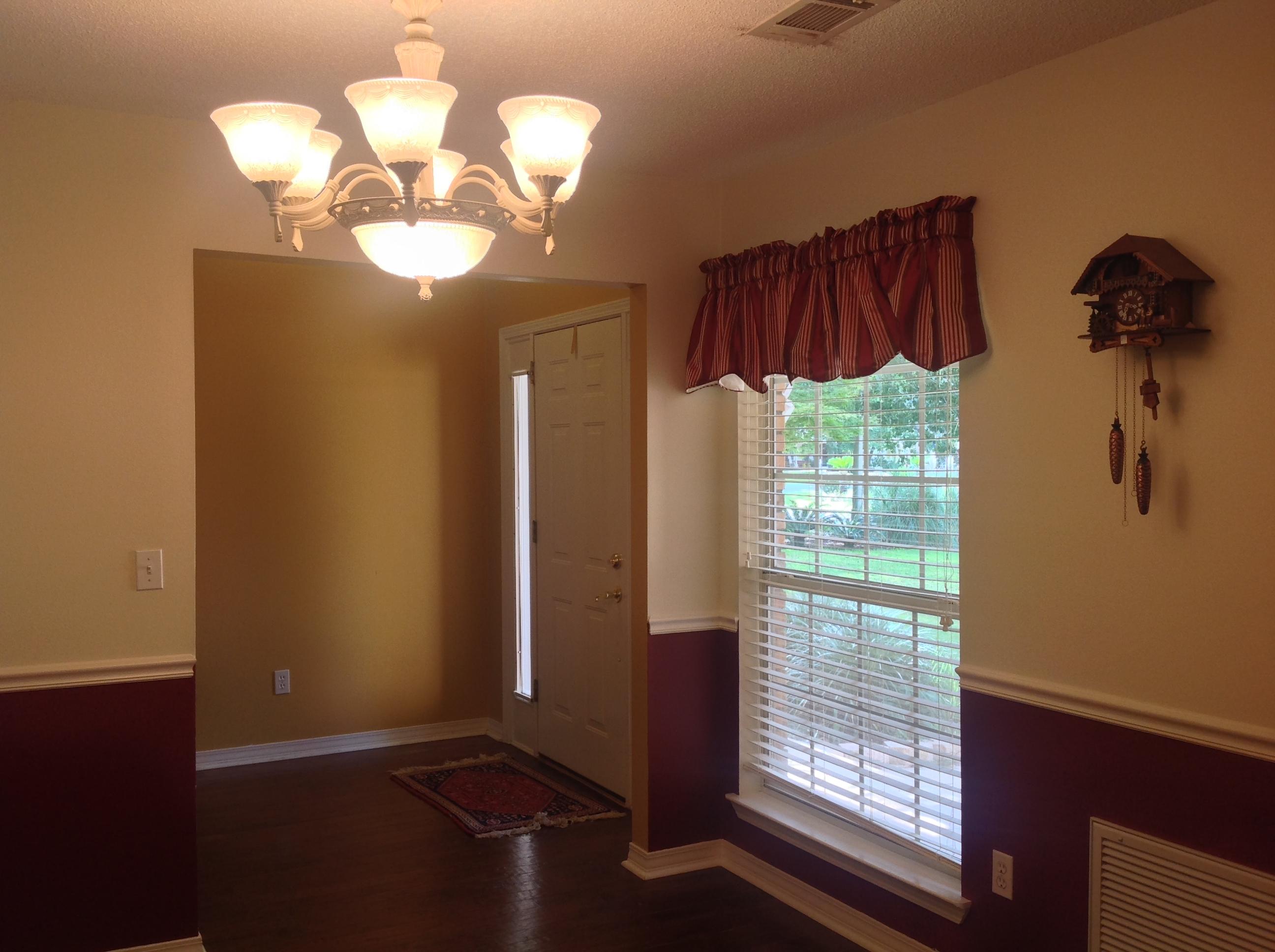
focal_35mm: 35
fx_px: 1287
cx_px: 638
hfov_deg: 52.7
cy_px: 476
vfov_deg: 40.6
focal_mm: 4.28
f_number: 2.4
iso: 50
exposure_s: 1/40
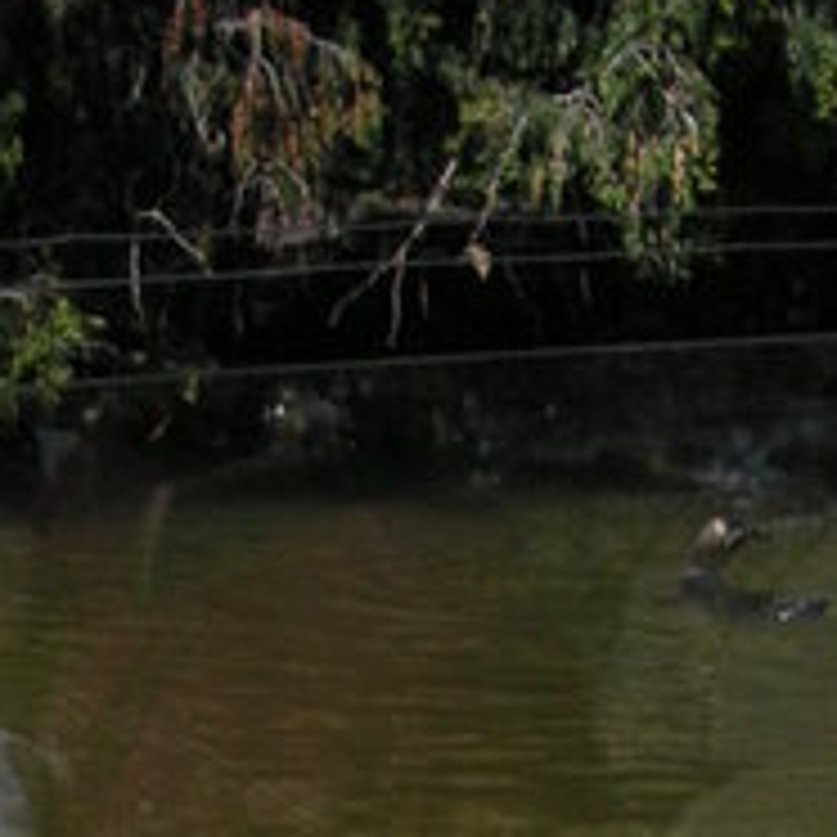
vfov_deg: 11.2
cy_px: 1665
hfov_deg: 12.3
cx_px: 734
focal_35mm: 141
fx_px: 3857
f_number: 6.7
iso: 50
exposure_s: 1/250
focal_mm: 6.1
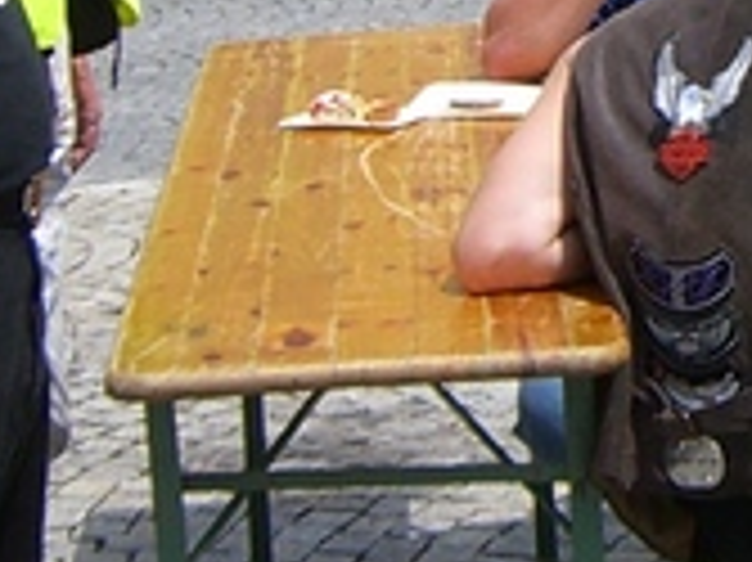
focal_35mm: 182
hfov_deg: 10.6
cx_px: 1004
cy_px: -346
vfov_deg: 7.9
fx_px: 3951
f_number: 4.3
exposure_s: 1/640
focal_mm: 6.2
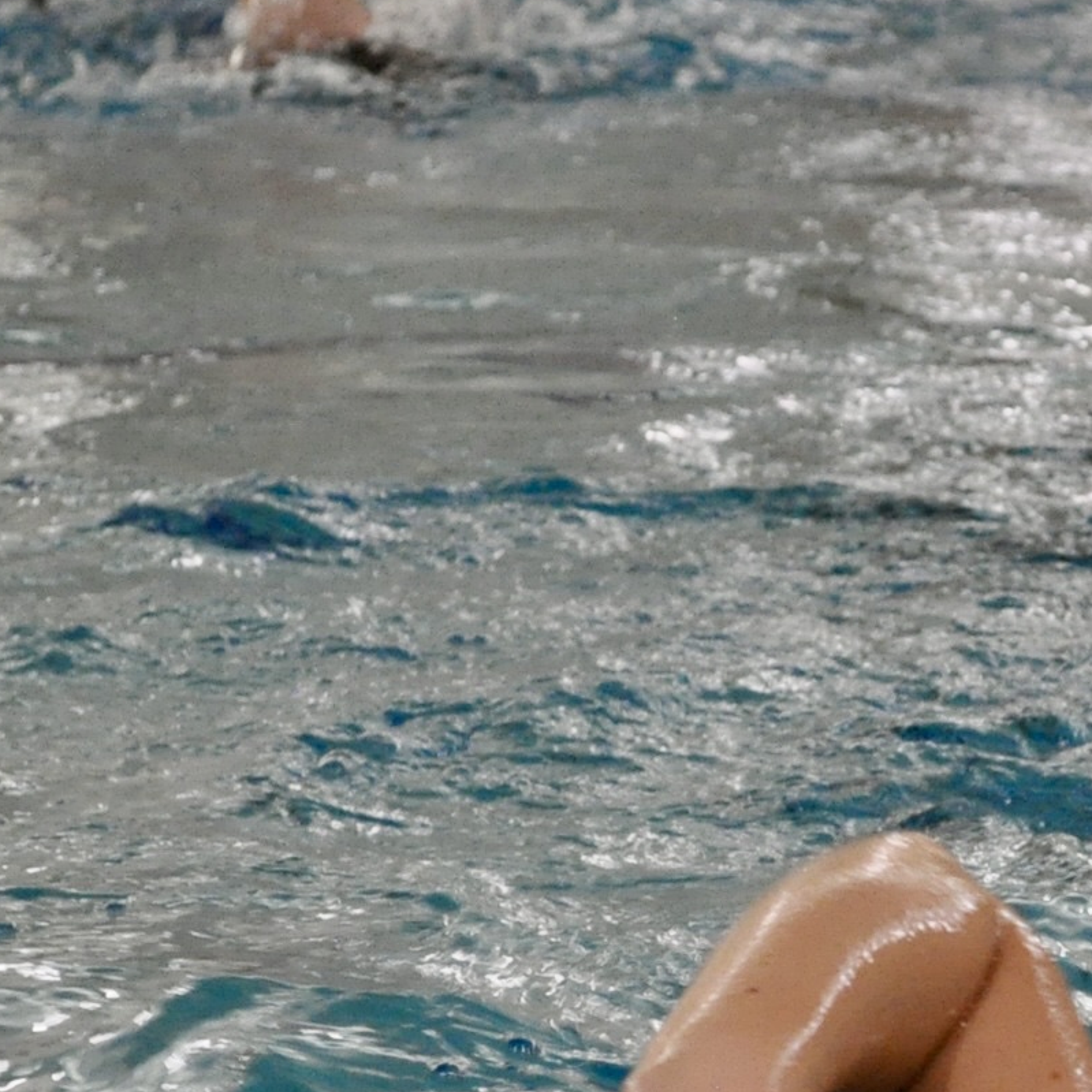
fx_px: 10054
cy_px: 1114
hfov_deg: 6.2
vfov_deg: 6.2
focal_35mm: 282
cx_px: 1066
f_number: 5.6
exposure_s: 1/80
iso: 1600
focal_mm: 55
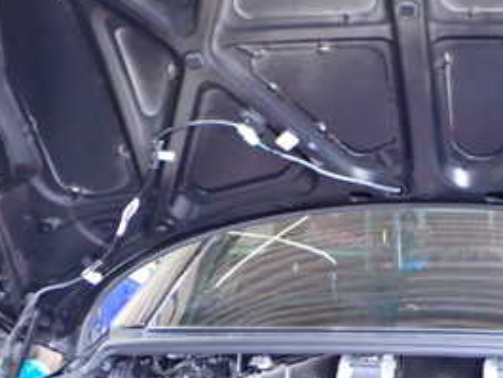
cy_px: -9
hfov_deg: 27.8
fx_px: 989
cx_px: 421
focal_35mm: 68
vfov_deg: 20.8
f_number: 2.3
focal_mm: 5.4
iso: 800
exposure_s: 1/30
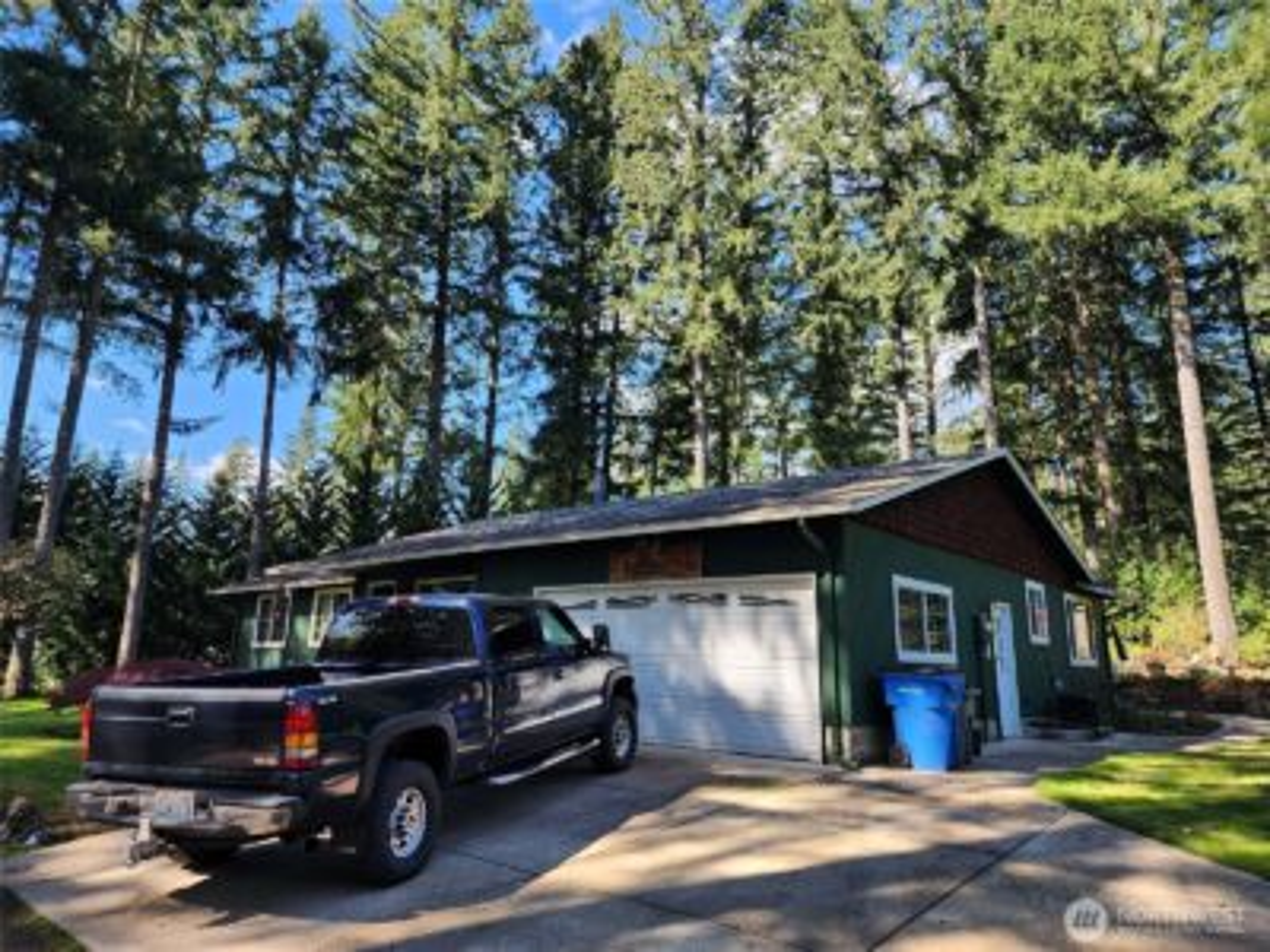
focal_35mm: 23
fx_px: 844
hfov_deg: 73.9
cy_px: 476
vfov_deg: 58.9
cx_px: 635
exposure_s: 1/180
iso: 12
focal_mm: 6.4
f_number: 1.8
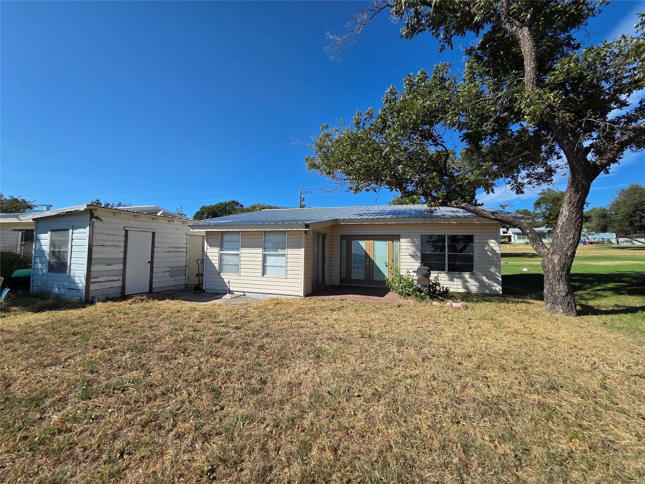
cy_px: 242
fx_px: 242
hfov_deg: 106.2
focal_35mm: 13
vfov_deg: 89.9
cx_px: 322
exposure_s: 1/2333
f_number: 2.2
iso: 50
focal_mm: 2.2
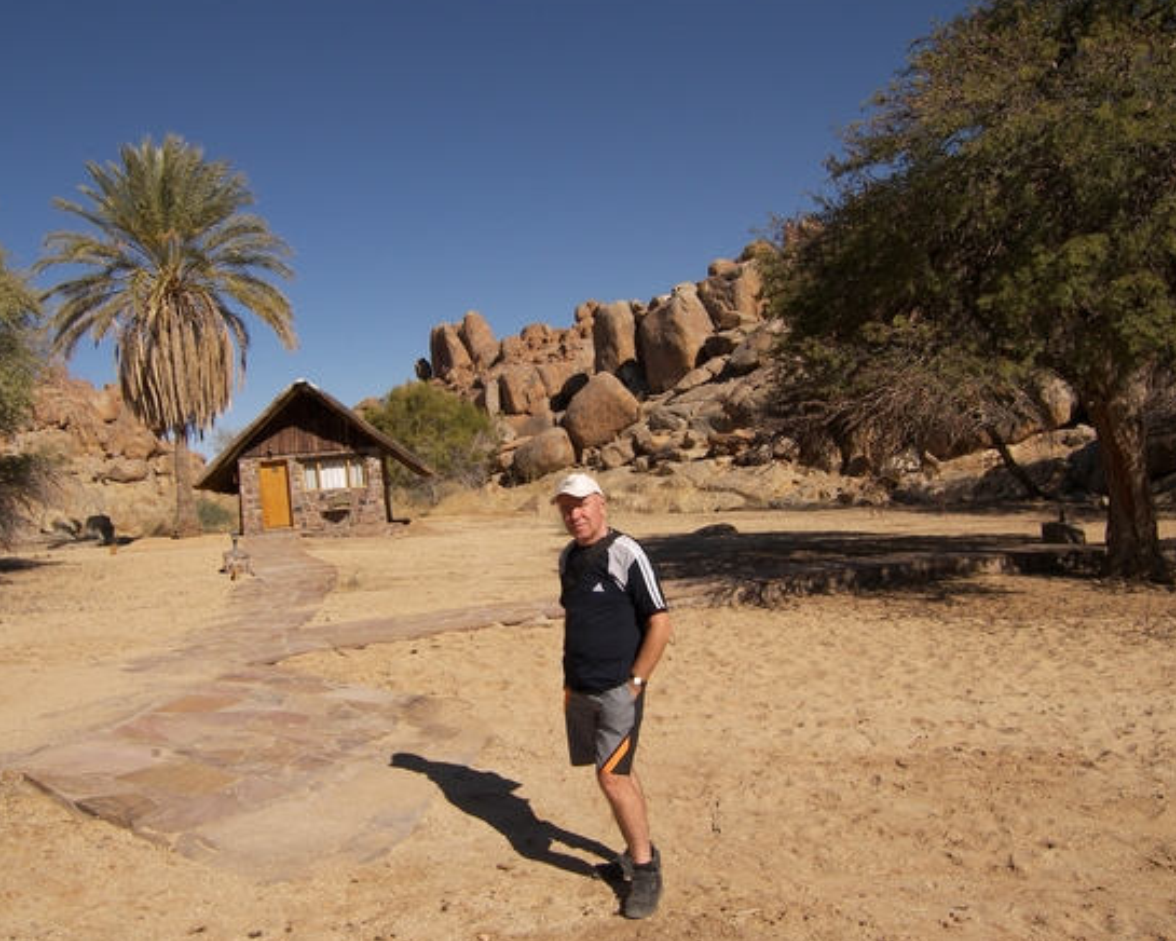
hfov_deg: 60.4
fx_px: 1009
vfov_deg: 50.0
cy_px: 473
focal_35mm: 29
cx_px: 539
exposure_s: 1/1600
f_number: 2.8
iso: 50
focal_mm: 5.6
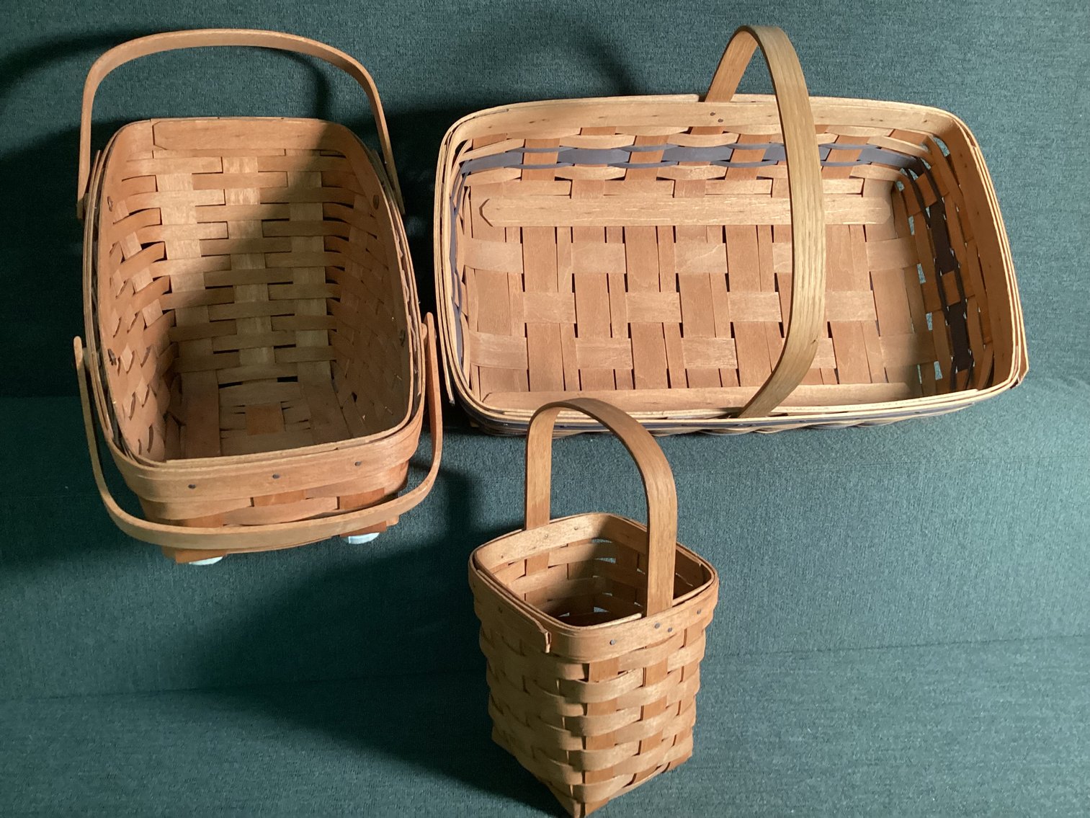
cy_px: 409
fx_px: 976
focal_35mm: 31
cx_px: 545
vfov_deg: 45.4
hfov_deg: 58.3
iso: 250
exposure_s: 1/40
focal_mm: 3.3
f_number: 2.4
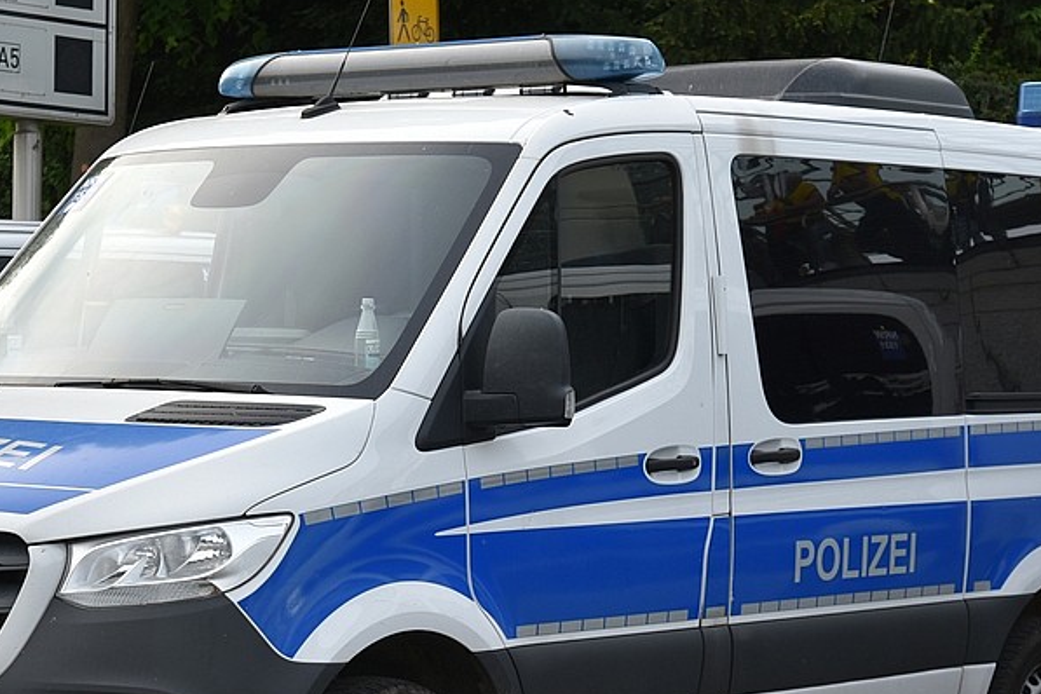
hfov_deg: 20.8
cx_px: 439
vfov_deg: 13.9
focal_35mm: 98
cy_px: 486
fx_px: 2834
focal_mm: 65
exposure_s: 1/250
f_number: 8
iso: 400
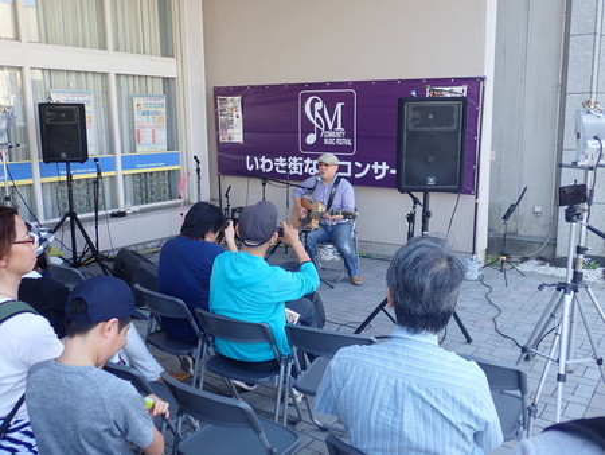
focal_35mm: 32
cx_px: 302
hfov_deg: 56.8
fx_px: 560
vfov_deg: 44.2
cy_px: 228
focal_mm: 5.87
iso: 100
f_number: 2.4
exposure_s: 1/100
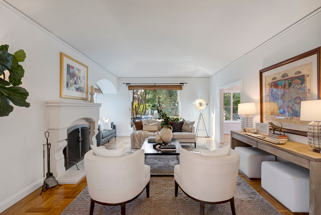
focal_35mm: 17
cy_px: 108
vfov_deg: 70.5
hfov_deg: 93.2
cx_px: 160
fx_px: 152
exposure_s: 1/40
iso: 800
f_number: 8
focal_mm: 17
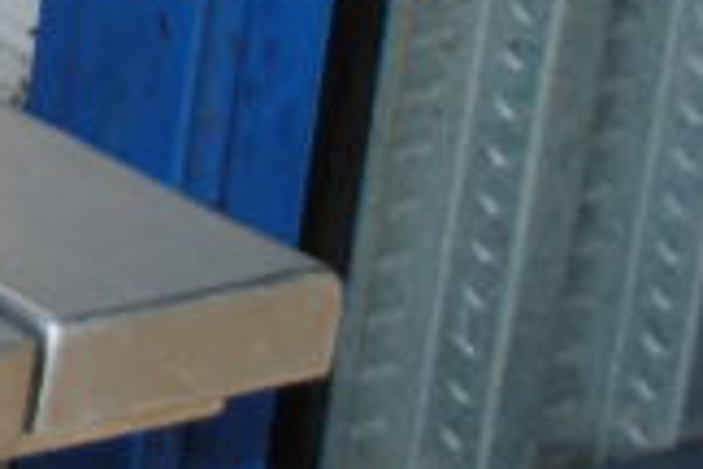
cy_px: -801
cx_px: -1506
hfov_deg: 6.5
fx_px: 5545
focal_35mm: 284
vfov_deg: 4.7
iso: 100
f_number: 4.5
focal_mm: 30
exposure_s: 1/160
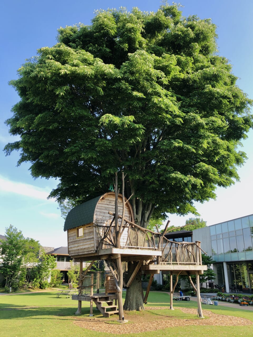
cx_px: 126
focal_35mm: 28
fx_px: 273
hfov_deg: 49.7
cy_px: 168
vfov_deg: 63.4
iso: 20
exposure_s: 1/511
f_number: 1.8
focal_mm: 4
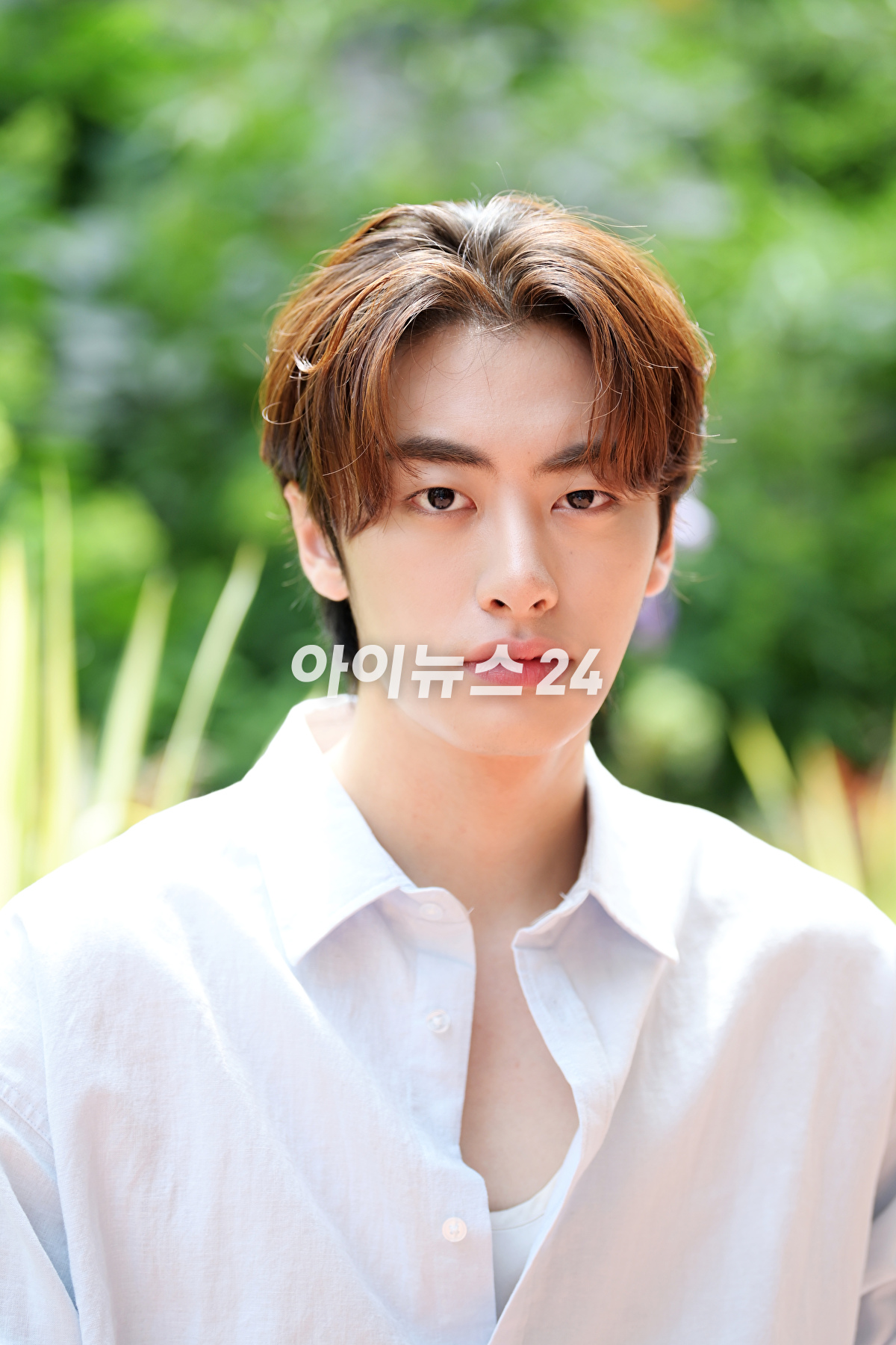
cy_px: 672
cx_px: 448
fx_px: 4480
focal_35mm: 120
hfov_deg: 11.4
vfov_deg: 17.1
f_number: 2.8
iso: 250
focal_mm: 120
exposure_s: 1/400
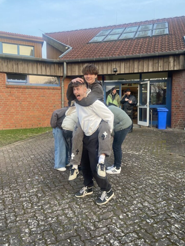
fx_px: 200
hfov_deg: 49.7
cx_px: 94
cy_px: 117
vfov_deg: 63.4
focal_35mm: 28
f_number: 1.8
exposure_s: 1/121
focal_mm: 4.25
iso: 64
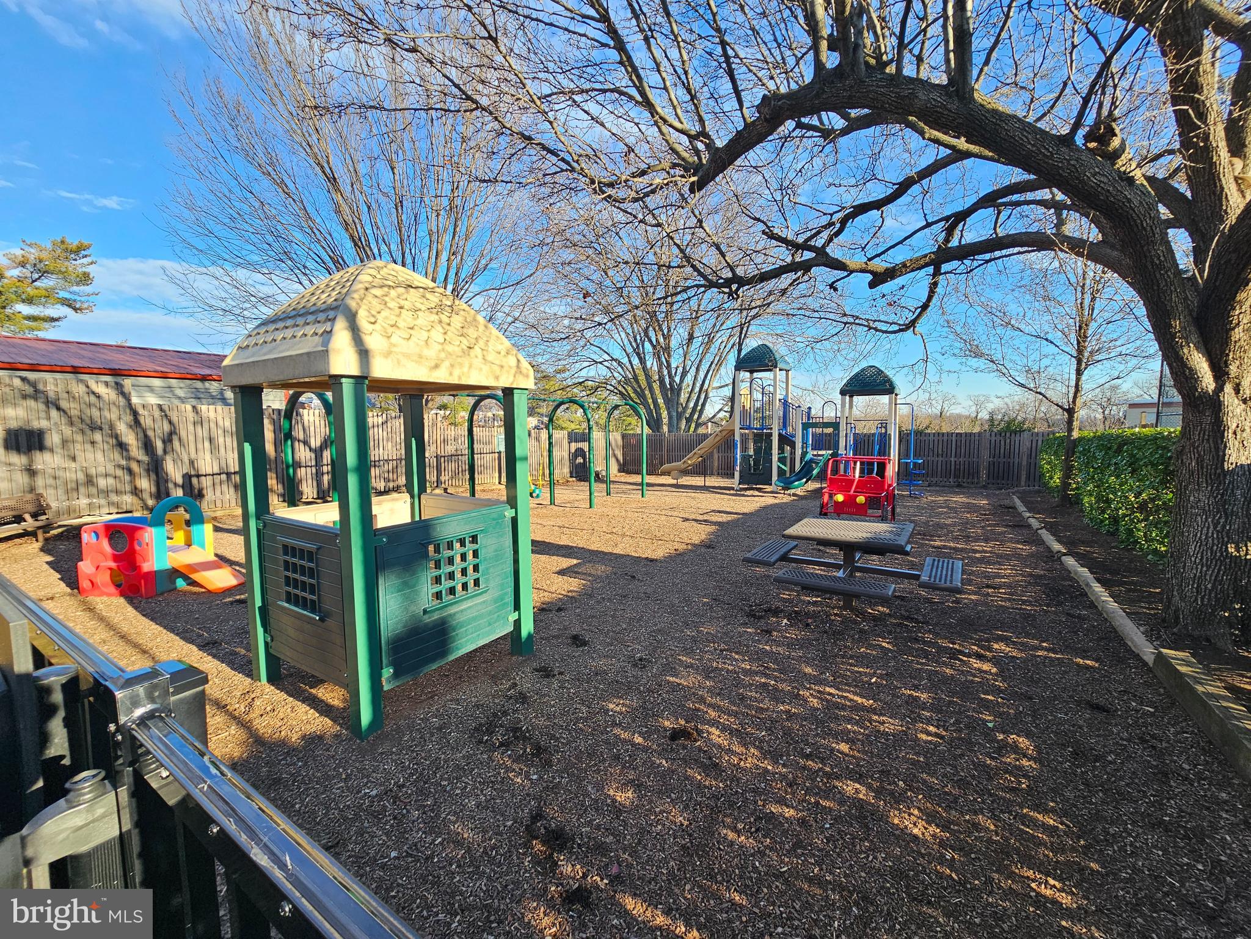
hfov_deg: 106.2
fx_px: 470
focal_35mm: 13
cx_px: 626
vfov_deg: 89.9
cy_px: 470
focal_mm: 2.2
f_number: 2.2
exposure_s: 1/458
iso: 50
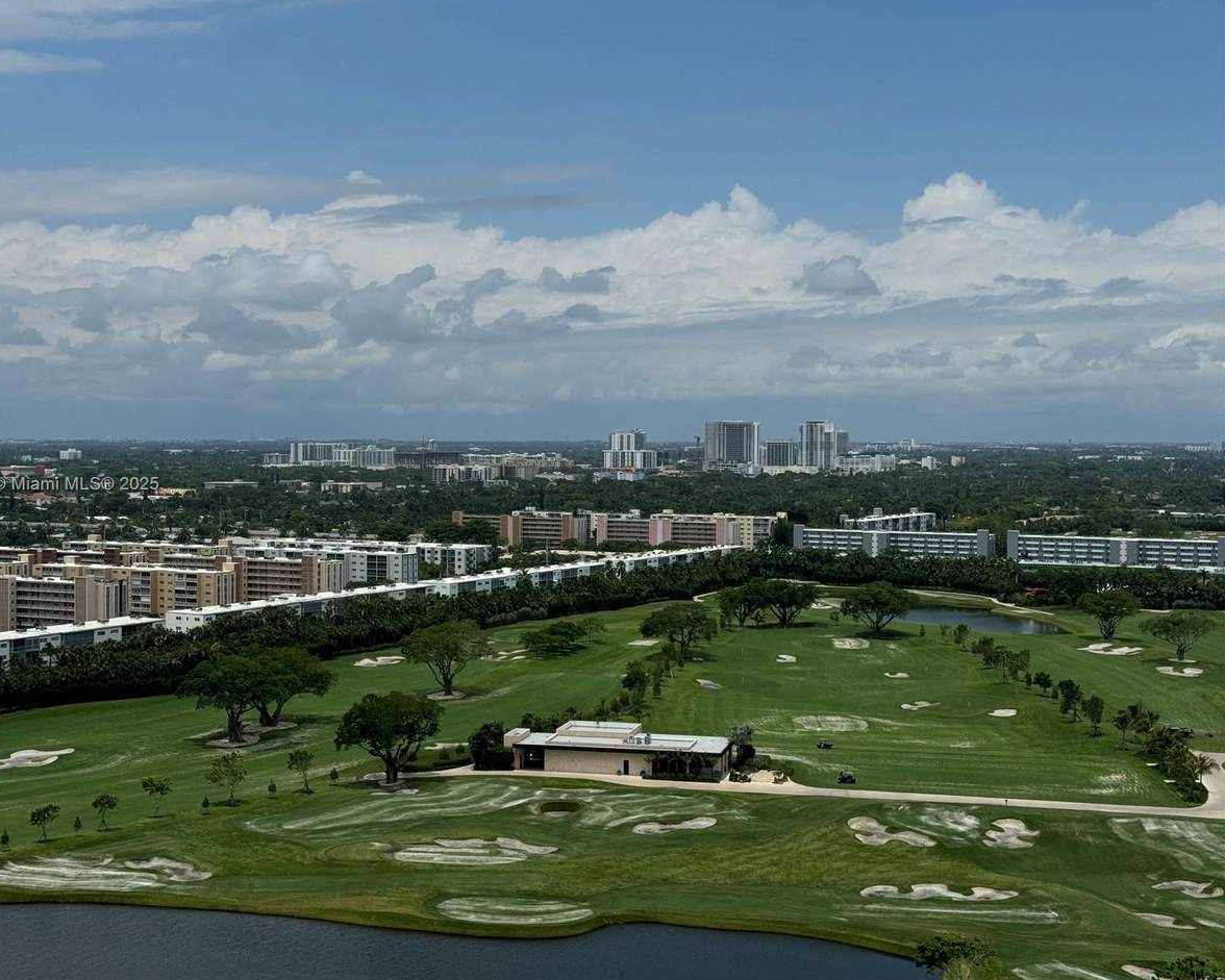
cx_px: 559
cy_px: 485
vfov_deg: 29.7
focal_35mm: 51
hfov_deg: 36.6
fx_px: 1849
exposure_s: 1/10417
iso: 64
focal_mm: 6.76
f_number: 1.78
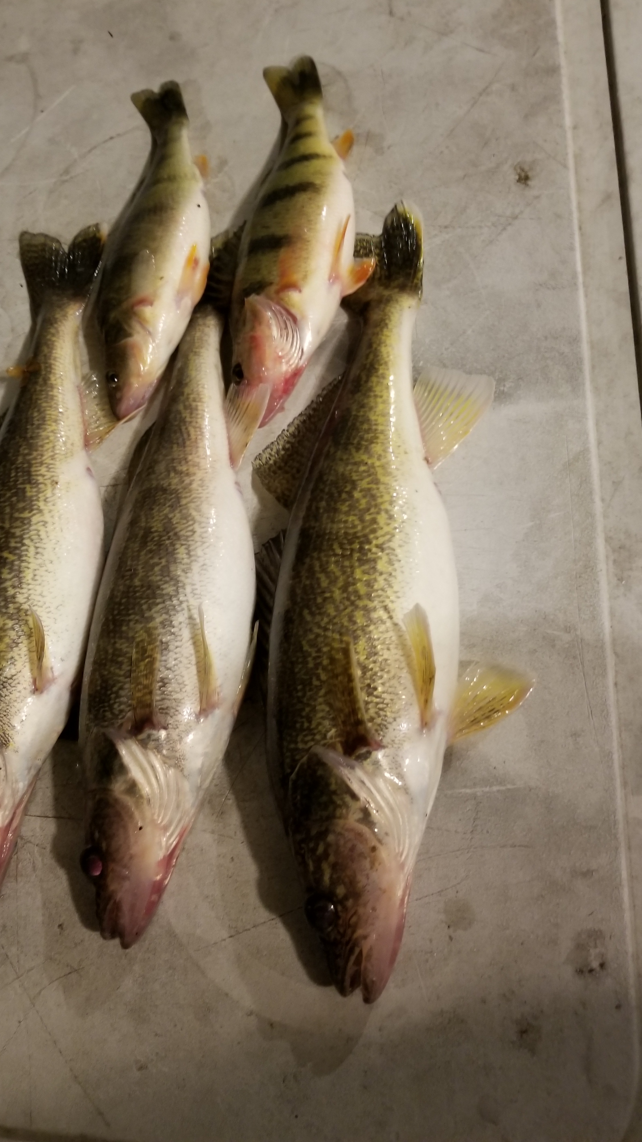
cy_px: 560
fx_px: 878
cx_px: 245
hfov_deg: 39.9
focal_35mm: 29
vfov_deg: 66.1
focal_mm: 4.25
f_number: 1.7
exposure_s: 1/10
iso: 200
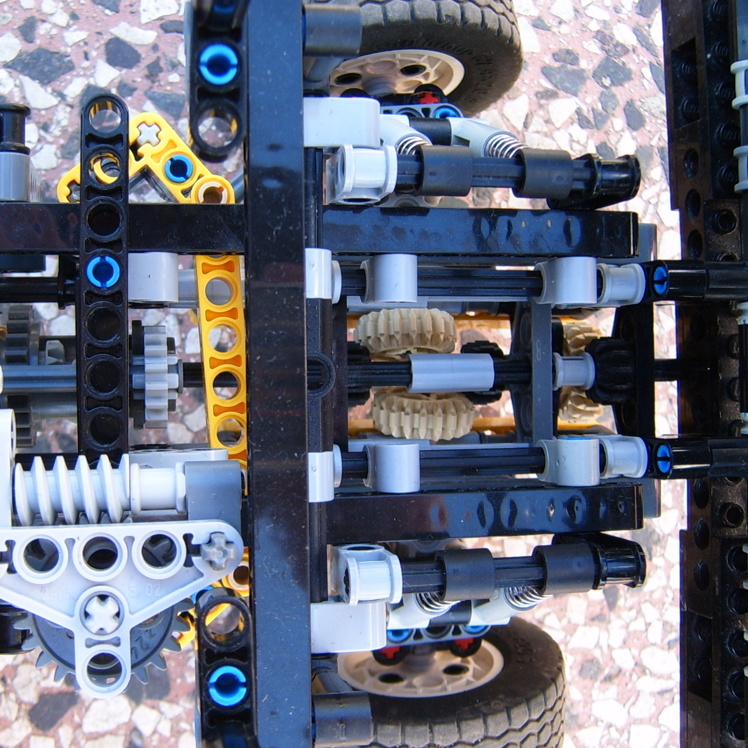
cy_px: 375
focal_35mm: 45
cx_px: 299
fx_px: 1100
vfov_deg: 37.6
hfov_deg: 37.4
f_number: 2.8
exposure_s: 1/60
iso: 63
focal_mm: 5.8
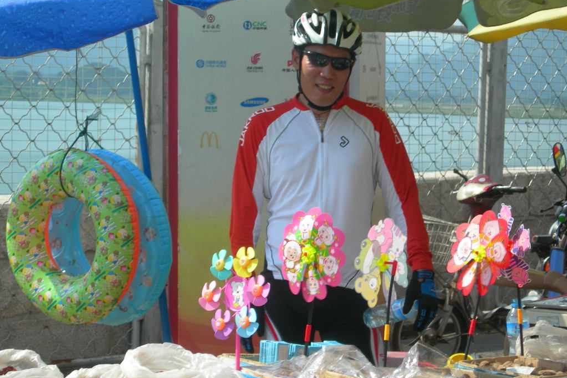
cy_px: 197
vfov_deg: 11.5
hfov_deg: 17.2
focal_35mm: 119
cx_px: 284
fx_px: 1874
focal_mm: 23.4
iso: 50
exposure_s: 1/335
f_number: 4.9
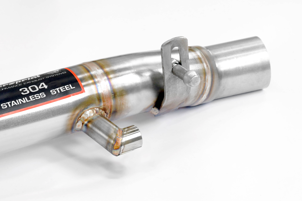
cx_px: 151
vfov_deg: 10.2
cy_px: 100
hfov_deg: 15.2
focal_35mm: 135
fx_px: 1132
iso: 2500
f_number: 13
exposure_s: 1/125
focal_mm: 90
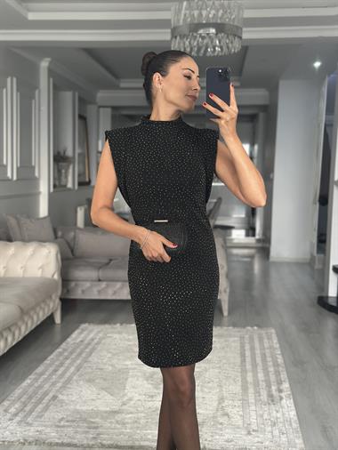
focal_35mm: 48
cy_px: 225
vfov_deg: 39.6
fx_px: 624
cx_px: 169
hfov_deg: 30.3
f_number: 1.78
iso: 250
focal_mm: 6.86
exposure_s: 1/60
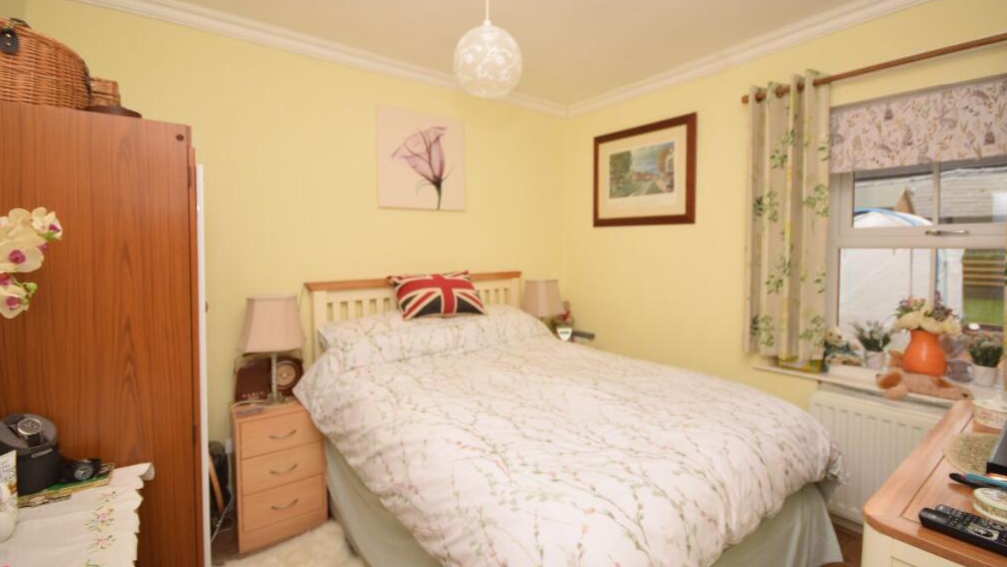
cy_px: 252
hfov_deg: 99.4
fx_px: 427
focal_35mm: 16
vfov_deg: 66.9
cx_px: 511
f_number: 4
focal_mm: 10
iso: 100
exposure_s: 1/60
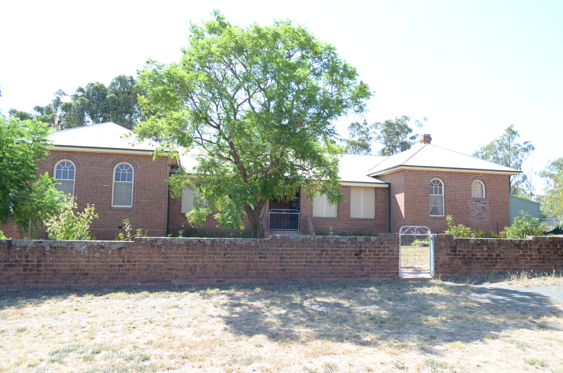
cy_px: 186
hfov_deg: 67.5
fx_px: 421
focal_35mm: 27
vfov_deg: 47.7
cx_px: 282
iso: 400
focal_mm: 18
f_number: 5.6
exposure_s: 1/400
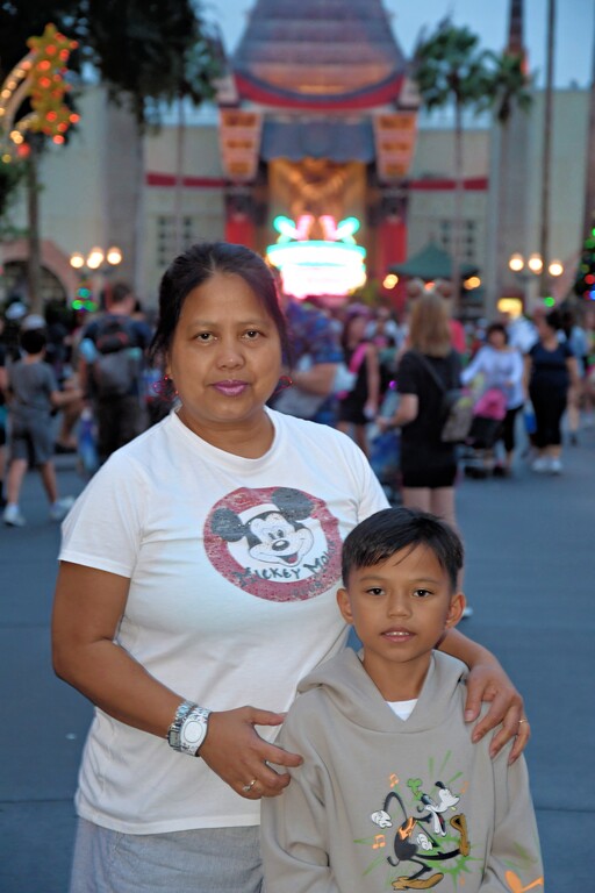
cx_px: 298
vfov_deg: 18.3
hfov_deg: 12.2
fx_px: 2776
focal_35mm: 112
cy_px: 446
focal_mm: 75
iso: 1100
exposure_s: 1/30
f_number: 5.6
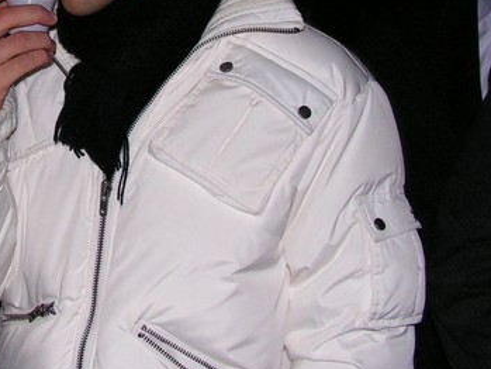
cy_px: 31
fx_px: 1234
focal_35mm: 87
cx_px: 53
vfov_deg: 16.7
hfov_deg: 22.0
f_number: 3.2
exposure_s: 1/40
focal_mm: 6.4
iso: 200
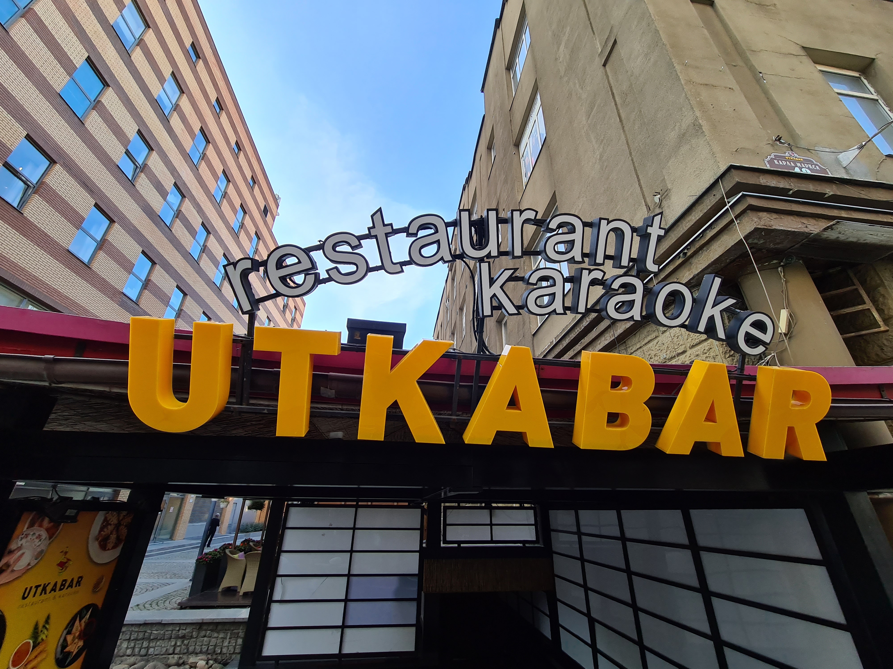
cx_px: 446
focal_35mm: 13
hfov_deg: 106.2
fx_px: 335
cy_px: 334
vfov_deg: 89.9
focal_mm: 2.22
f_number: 2.2
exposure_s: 1/203
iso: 64
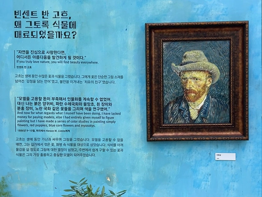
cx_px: 131
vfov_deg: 53.1
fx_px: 197
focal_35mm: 26
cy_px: 98
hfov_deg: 67.3
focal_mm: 5.7
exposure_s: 1/76
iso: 125
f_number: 1.5
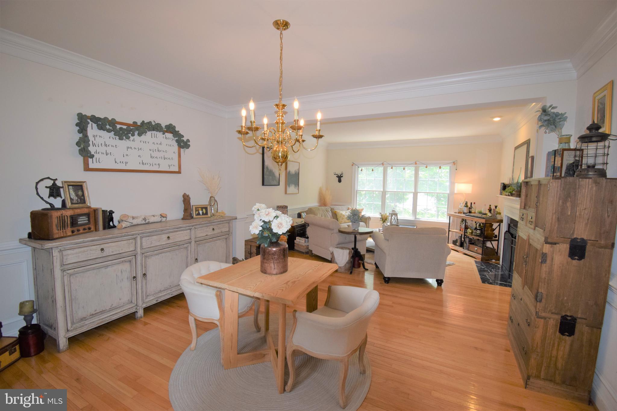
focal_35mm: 15
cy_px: 206
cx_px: 308
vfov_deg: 77.3
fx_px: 257
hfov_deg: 100.4
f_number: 5.6
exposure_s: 1/125
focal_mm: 10
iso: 640
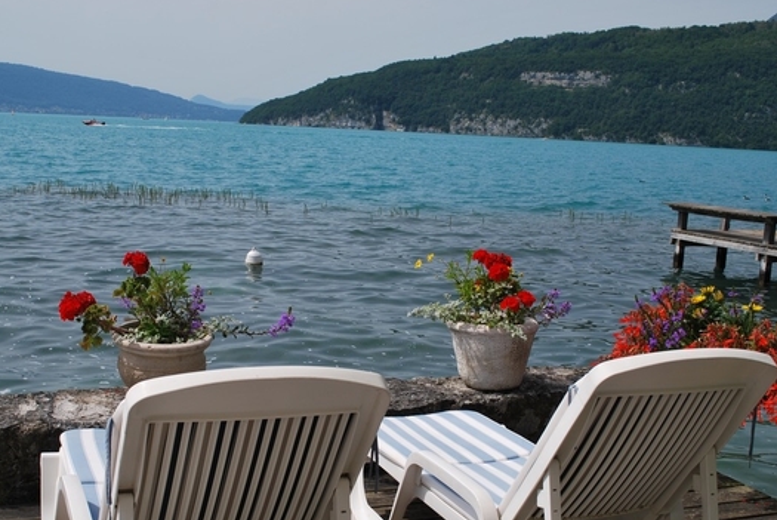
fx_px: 1037
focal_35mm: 48
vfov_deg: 28.1
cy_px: 278
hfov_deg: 41.0
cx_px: 355
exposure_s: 1/320
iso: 100
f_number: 9
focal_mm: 28
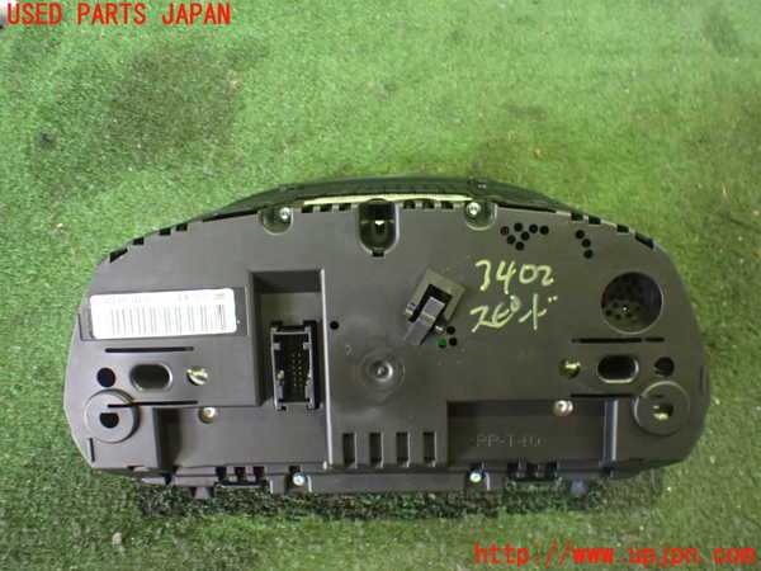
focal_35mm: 30
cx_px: 380
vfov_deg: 46.8
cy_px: 286
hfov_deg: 60.0
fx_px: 660
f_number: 2.3
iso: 1000
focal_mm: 5.4
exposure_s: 1/30
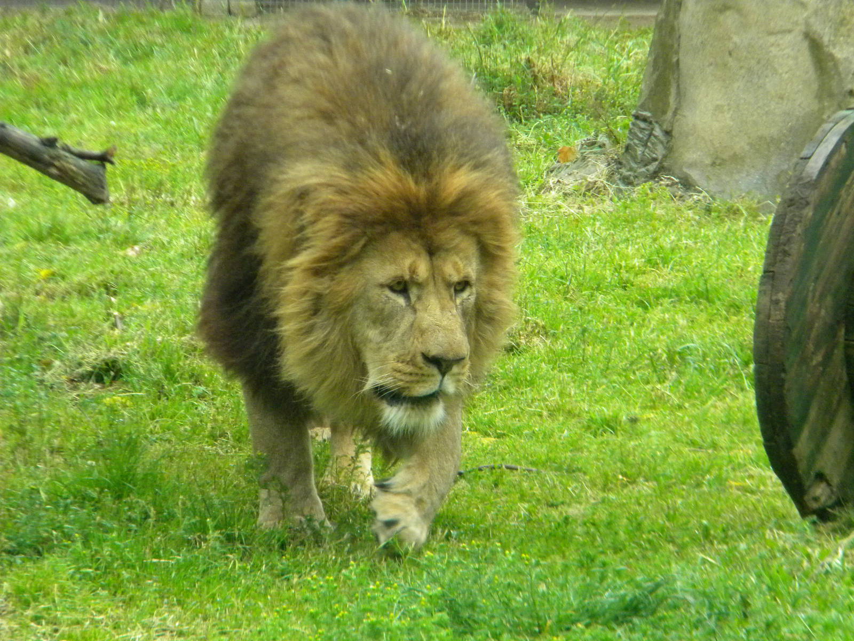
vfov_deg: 4.4
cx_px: 427
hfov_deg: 5.9
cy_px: 320
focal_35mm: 335
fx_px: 8265
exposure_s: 1/282
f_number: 5.4
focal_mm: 60.7
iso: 674
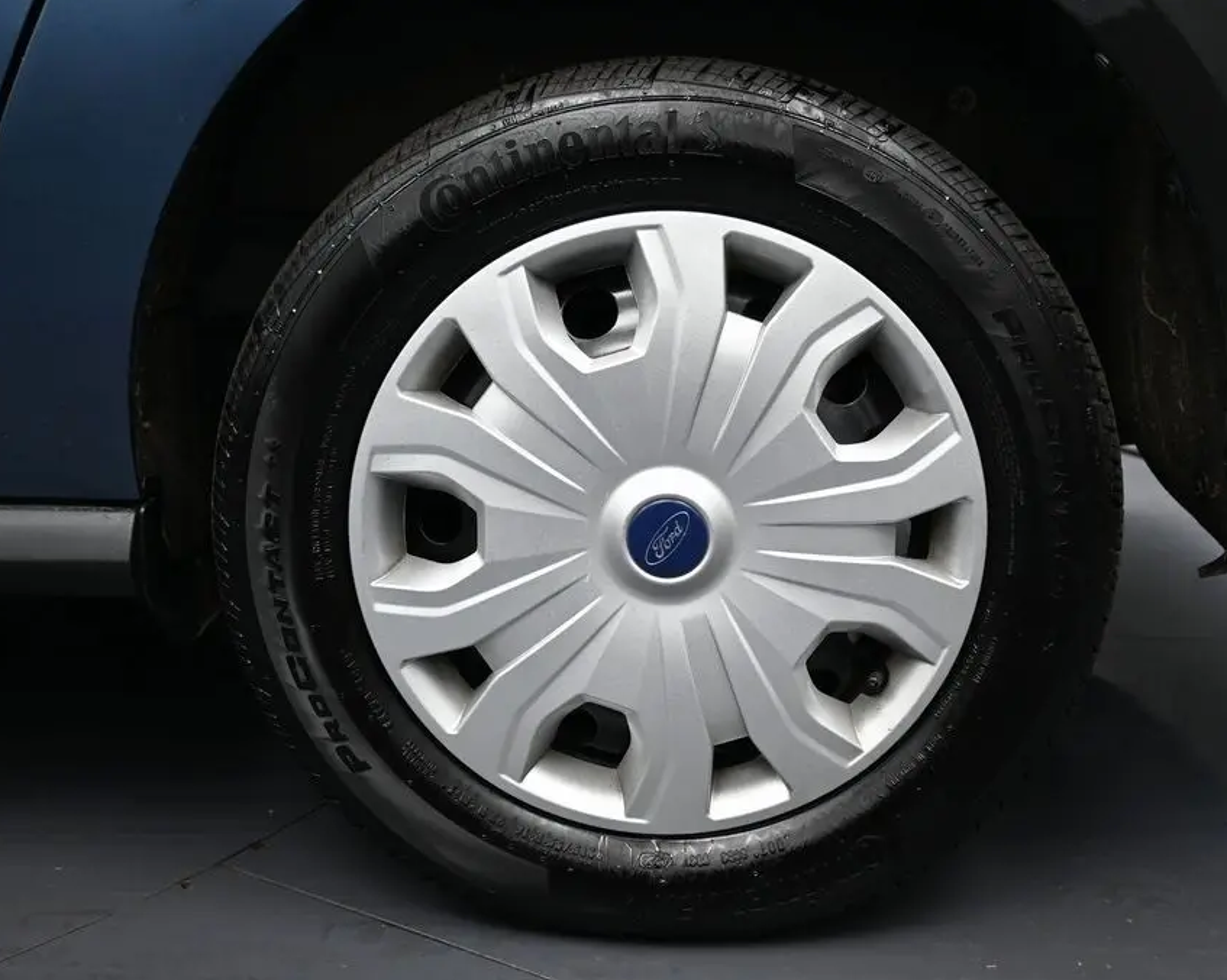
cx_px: 656
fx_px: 1545
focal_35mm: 43
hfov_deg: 43.3
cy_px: 491
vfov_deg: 35.2
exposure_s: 1/125
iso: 400
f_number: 4.2
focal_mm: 25
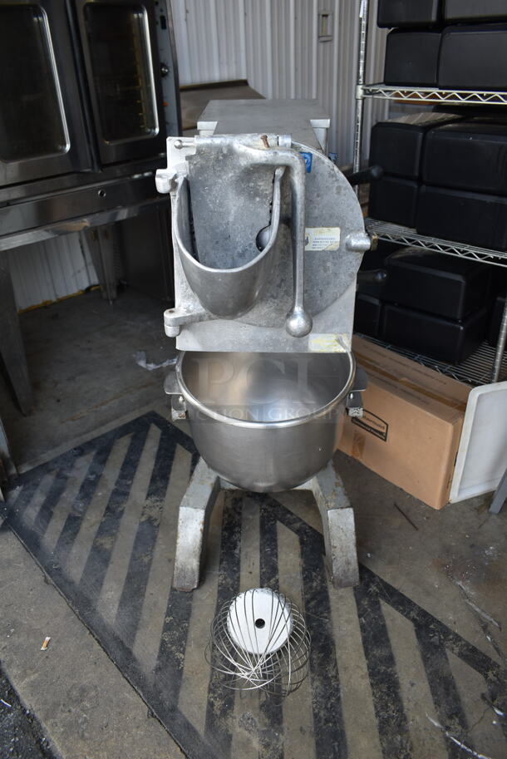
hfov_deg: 48.0
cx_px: 254
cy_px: 380
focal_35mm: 27
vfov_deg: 67.3
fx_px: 569
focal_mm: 18
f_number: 4
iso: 100
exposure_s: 1/60
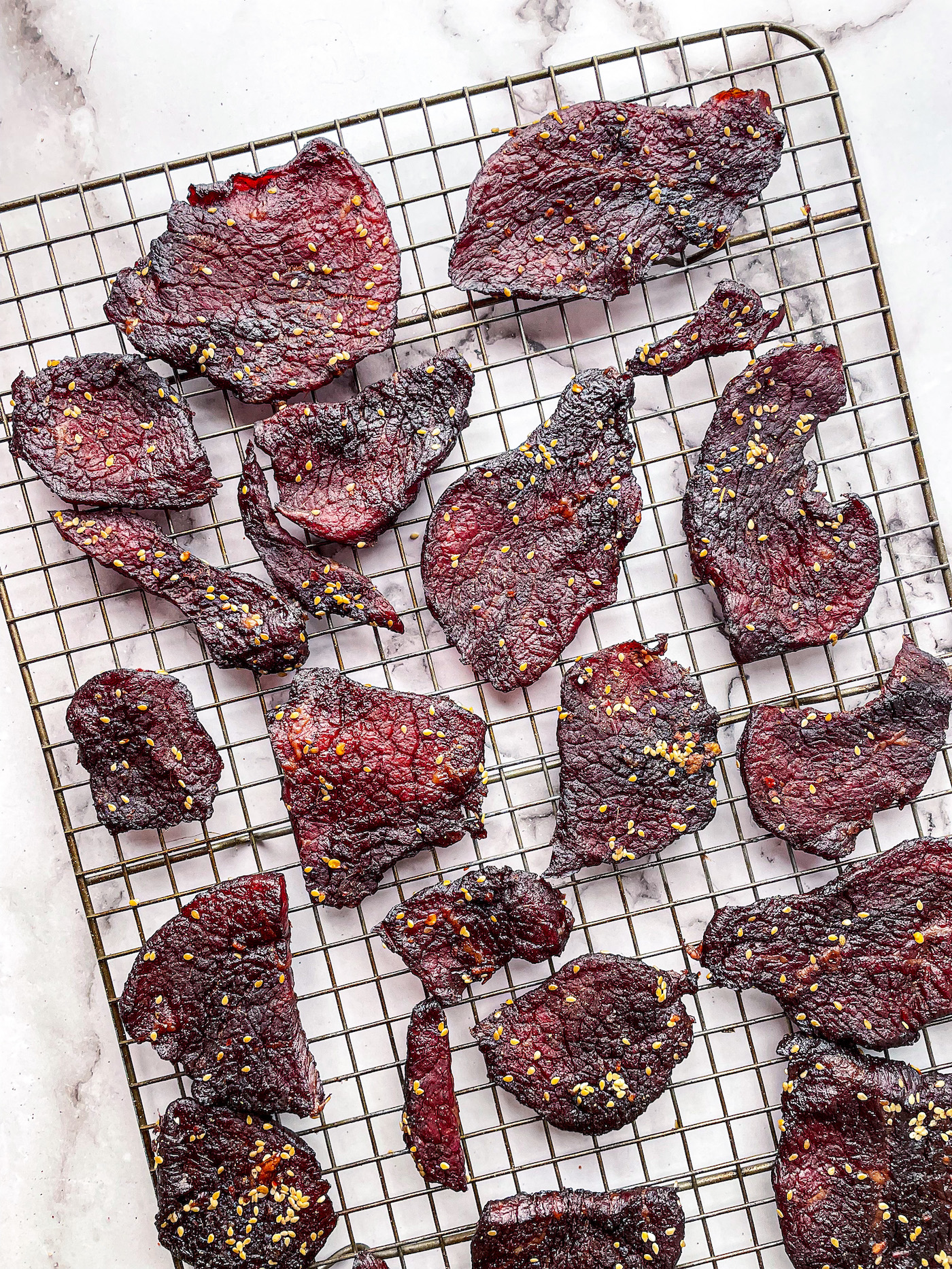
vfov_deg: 67.3
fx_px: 954
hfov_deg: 53.1
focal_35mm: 26
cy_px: 634
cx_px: 476
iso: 100
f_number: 1.6
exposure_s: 1/120
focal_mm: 4.2
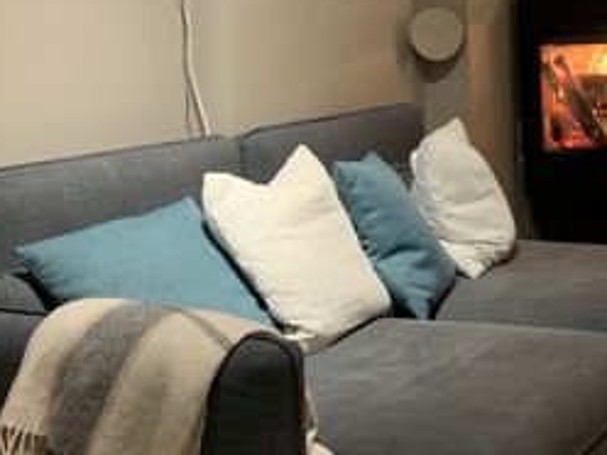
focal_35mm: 63
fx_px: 1105
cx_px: 641
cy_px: 66
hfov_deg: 28.4
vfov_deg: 22.8
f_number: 1.8
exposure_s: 1/50
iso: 250
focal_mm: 4.25
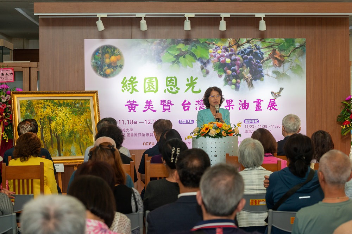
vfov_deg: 15.2
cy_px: 117
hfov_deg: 22.6
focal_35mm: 90
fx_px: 880
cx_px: 176
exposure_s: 1/100
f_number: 7.1
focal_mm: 90
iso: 800
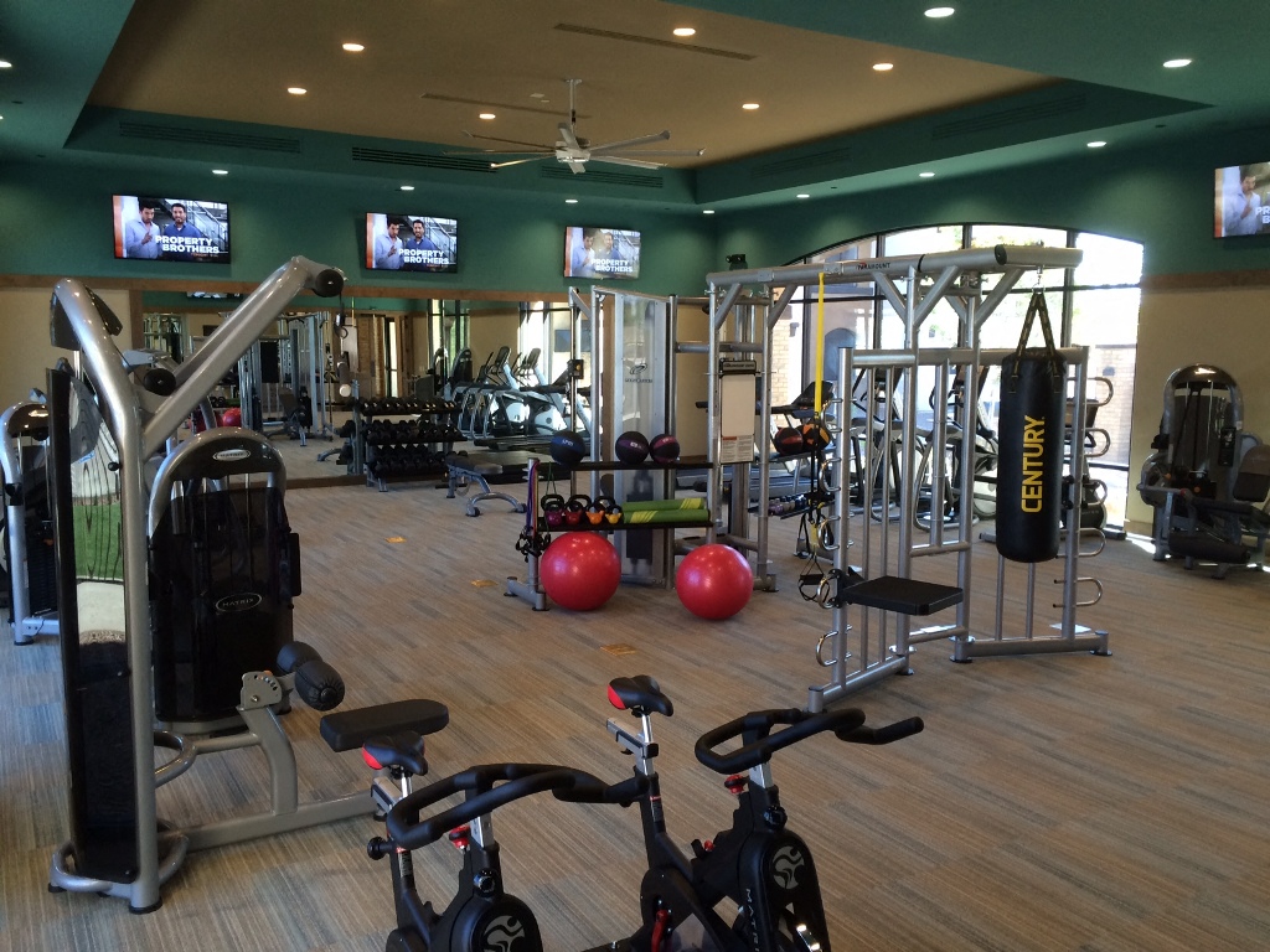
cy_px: 476
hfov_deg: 61.7
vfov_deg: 48.2
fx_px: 1064
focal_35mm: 29
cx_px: 635
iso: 80
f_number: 2.2
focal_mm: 4.15
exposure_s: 1/30
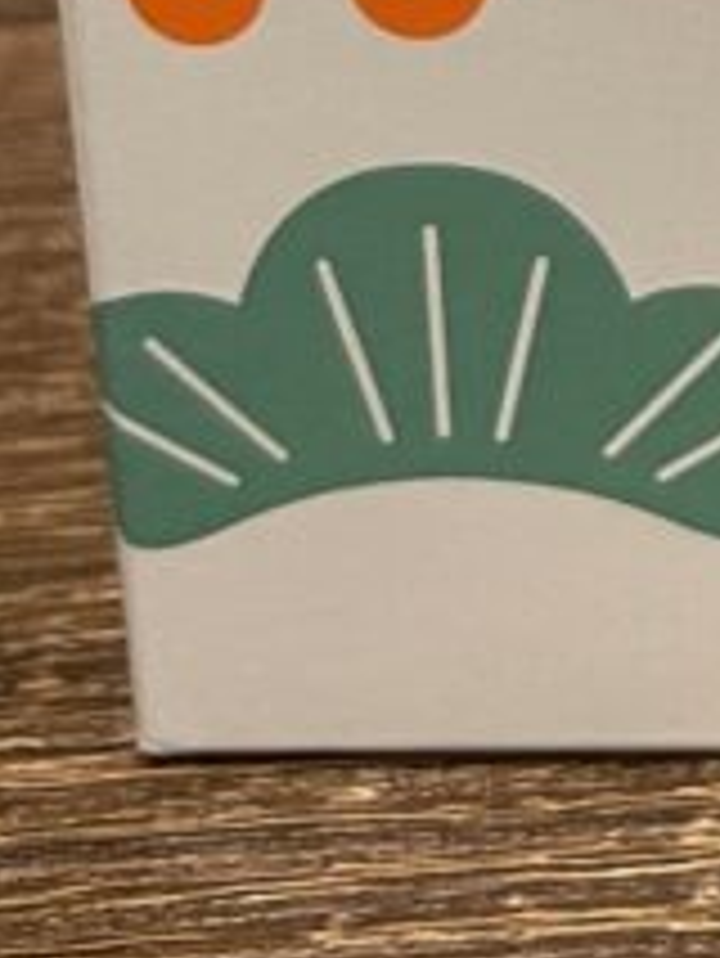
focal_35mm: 125
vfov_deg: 13.8
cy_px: -859
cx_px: 1278
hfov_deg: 11.1
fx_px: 3463
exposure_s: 1/60
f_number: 1.6
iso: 160
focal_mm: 4.2
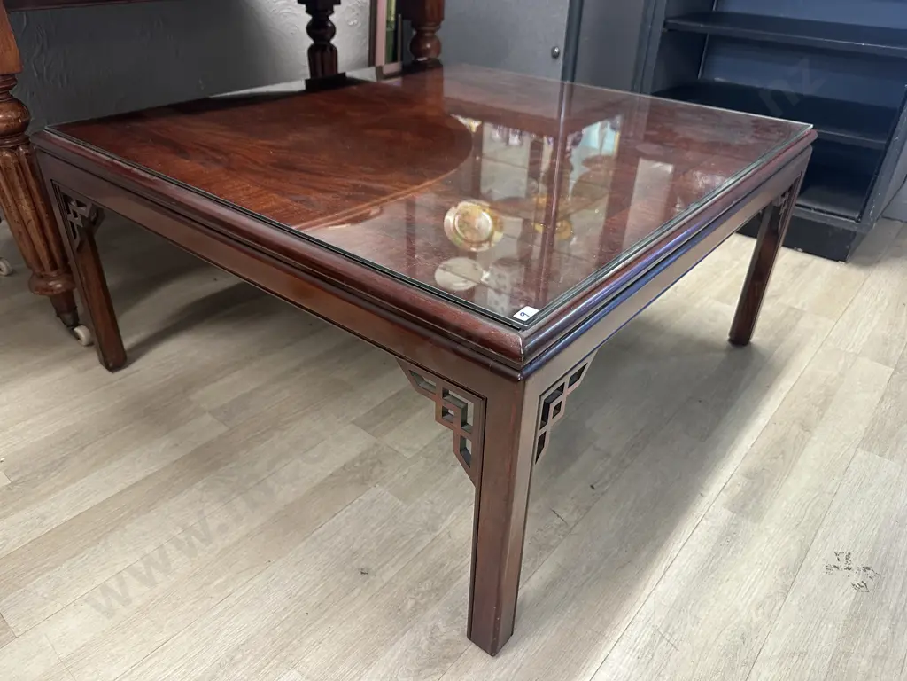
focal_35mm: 24
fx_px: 629
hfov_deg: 71.6
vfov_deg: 56.8
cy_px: 340
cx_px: 454
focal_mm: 6.86
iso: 320
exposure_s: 1/50
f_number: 1.78
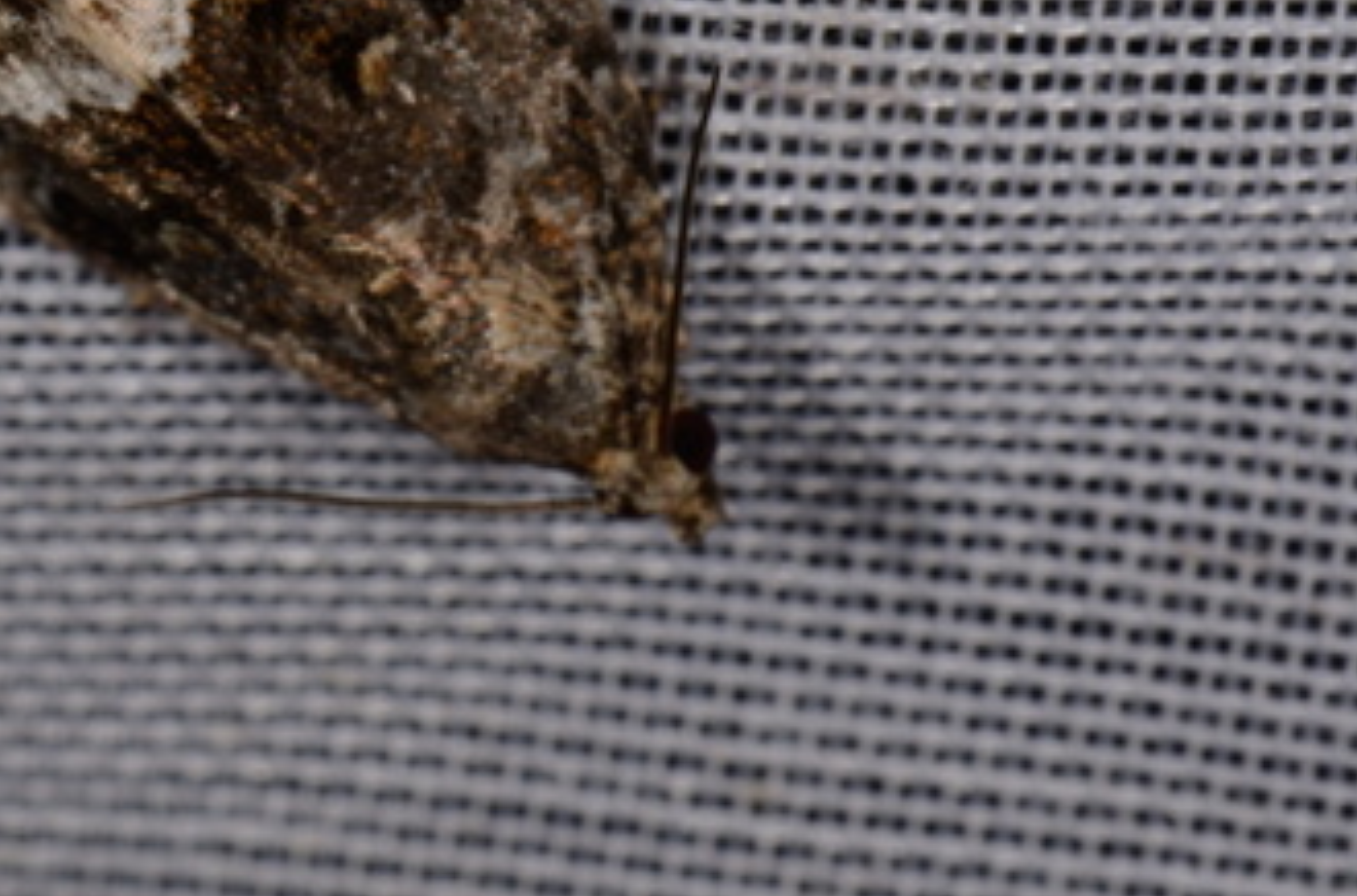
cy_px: 12
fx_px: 11509
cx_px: 239
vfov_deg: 4.5
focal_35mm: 306
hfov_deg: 6.7
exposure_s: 1/60
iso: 100
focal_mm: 85
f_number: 25
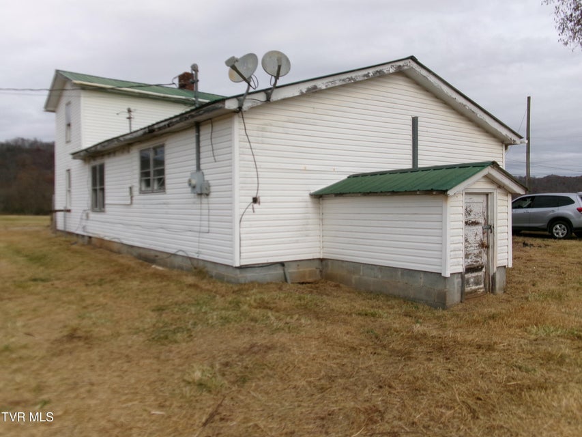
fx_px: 471
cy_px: 218
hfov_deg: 63.4
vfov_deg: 49.8
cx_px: 291
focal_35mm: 28
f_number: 10.8
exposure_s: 1/120
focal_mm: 5.1
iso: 100
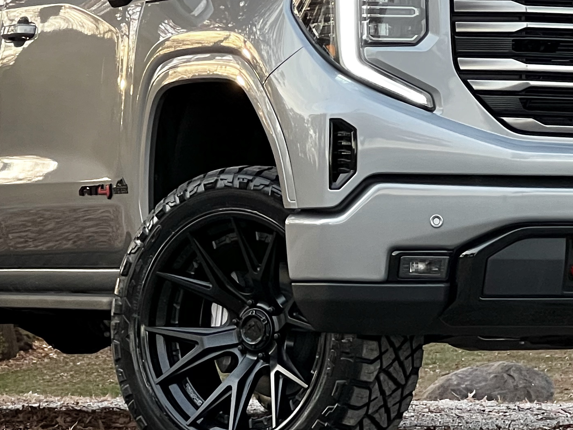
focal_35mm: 221
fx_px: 3659
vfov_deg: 6.7
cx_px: 402
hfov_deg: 8.9
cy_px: 115
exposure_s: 1/99
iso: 160
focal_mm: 9
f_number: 2.8
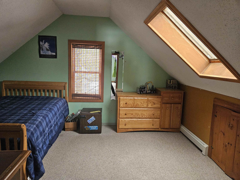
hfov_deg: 73.9
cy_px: 90
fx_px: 159
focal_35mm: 23
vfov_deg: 58.9
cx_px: 120
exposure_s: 1/240
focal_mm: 5.4
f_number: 1.8
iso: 1000
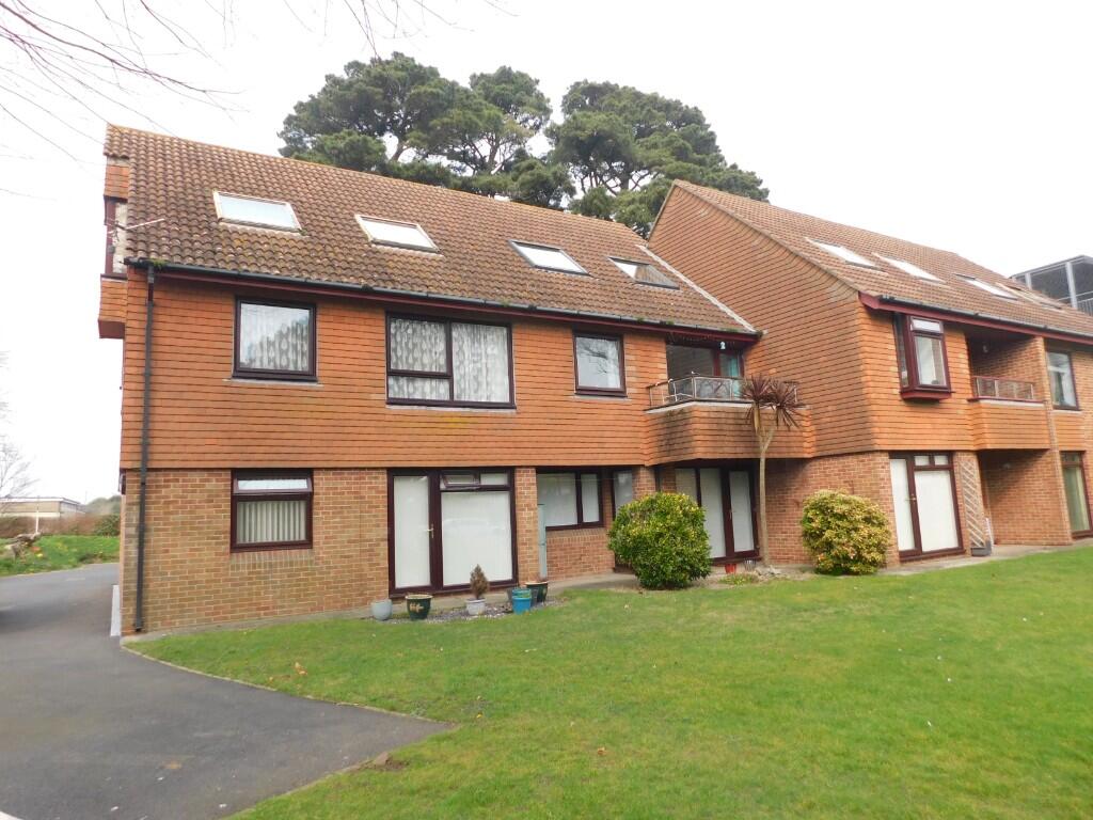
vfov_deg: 58.9
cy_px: 410
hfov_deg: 73.9
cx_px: 546
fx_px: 726
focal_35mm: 23
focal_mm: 4
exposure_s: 1/400
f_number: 3
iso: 125
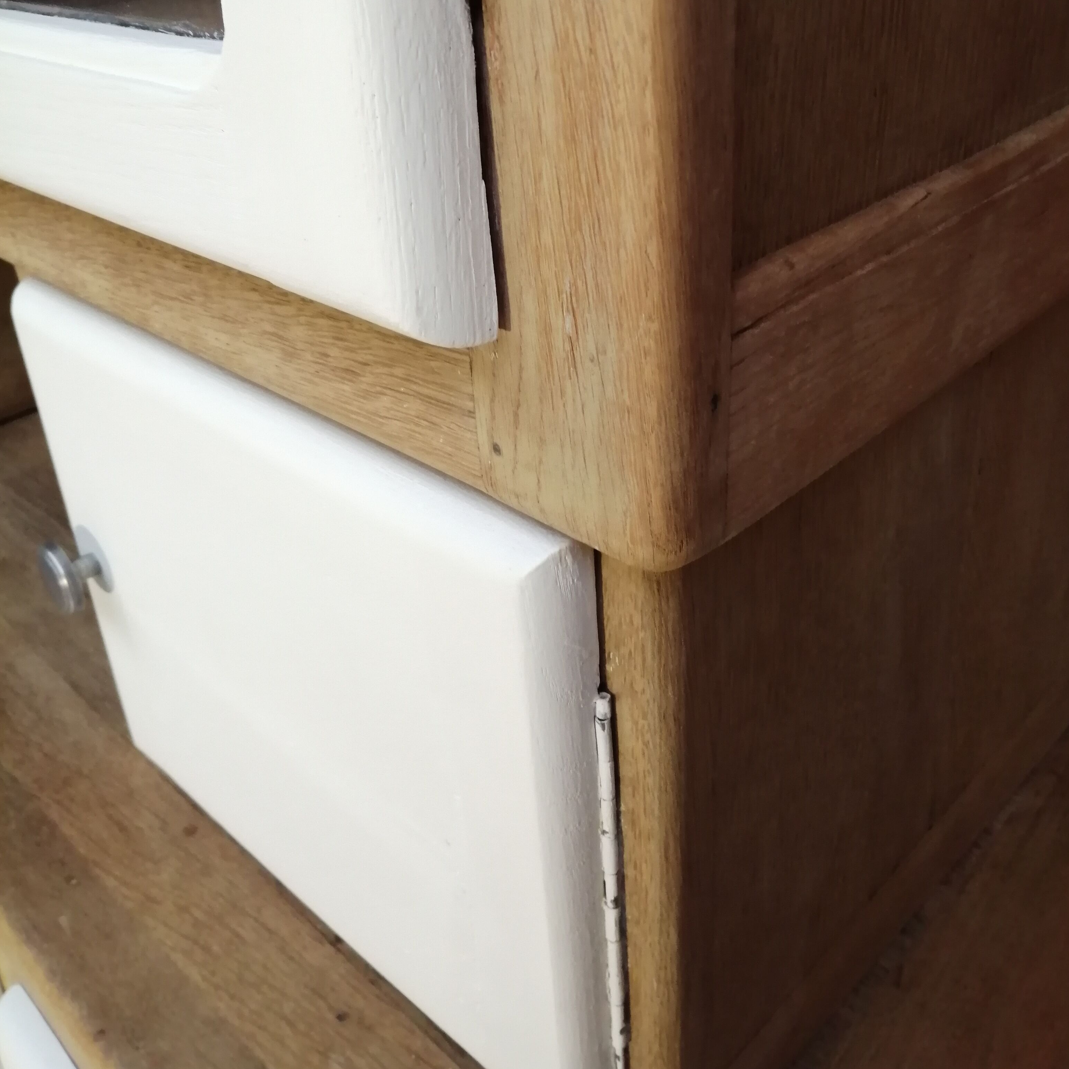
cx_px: 538
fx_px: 1083
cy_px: 385
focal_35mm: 31
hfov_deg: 52.5
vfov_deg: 51.8
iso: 250
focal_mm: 3.62
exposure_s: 1/33.3
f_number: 1.8
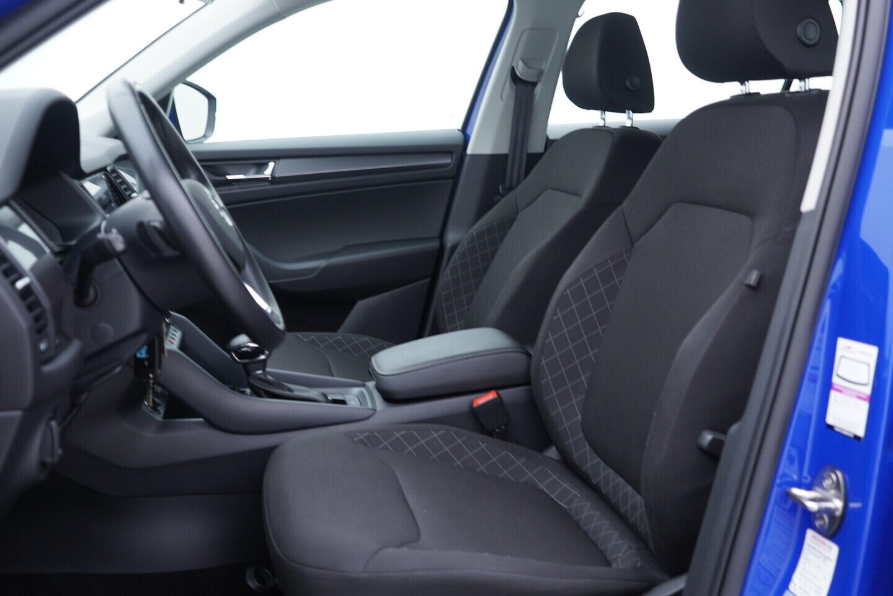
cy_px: 298
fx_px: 893
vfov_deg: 36.9
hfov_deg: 53.1
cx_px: 446
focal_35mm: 36
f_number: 2.8
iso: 200
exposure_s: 1/40
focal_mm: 24
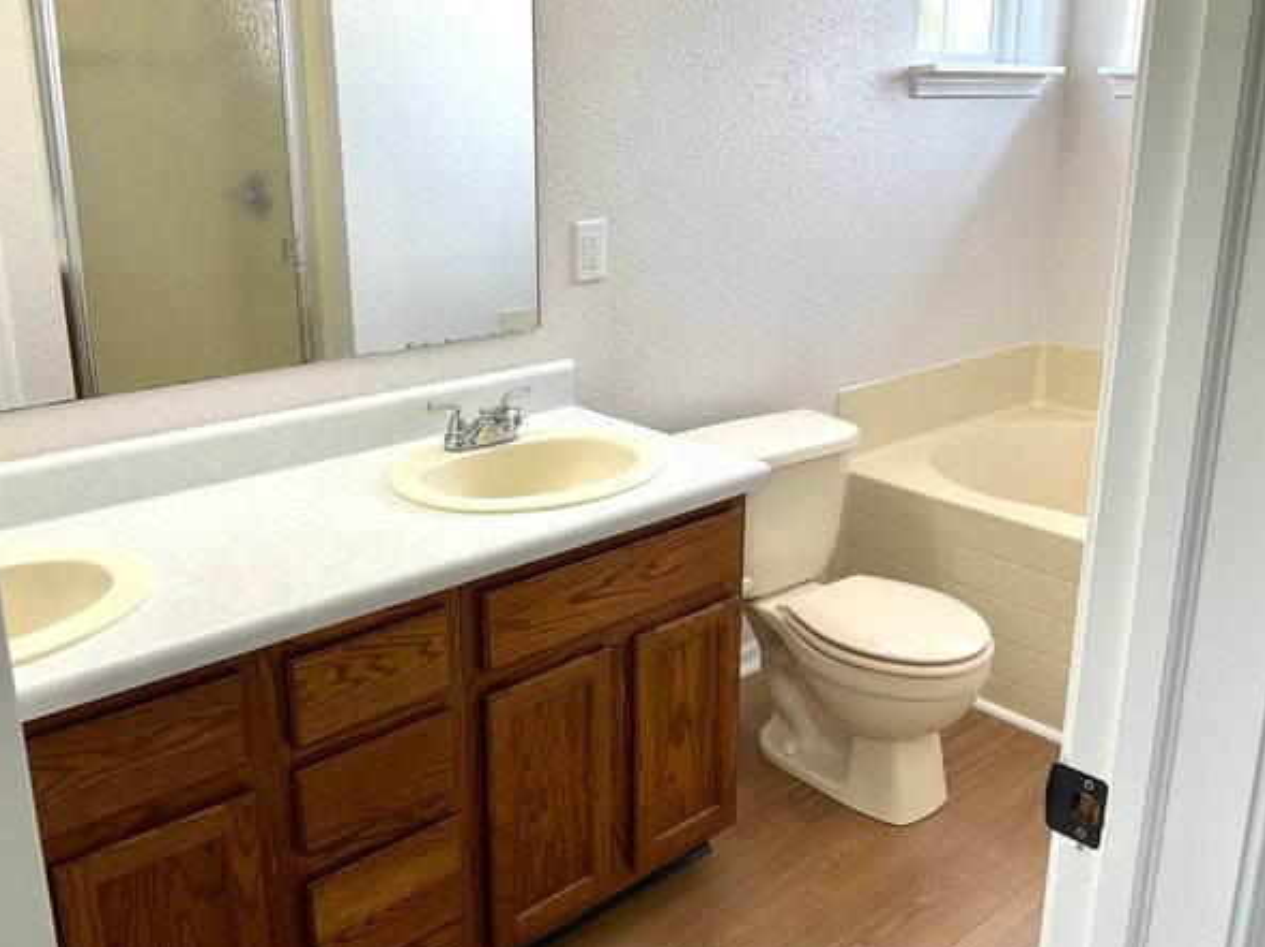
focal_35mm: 32
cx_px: 593
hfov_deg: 56.8
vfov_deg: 44.1
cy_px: 435
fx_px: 1169
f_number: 1.8
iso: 40
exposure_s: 1/120
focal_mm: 3
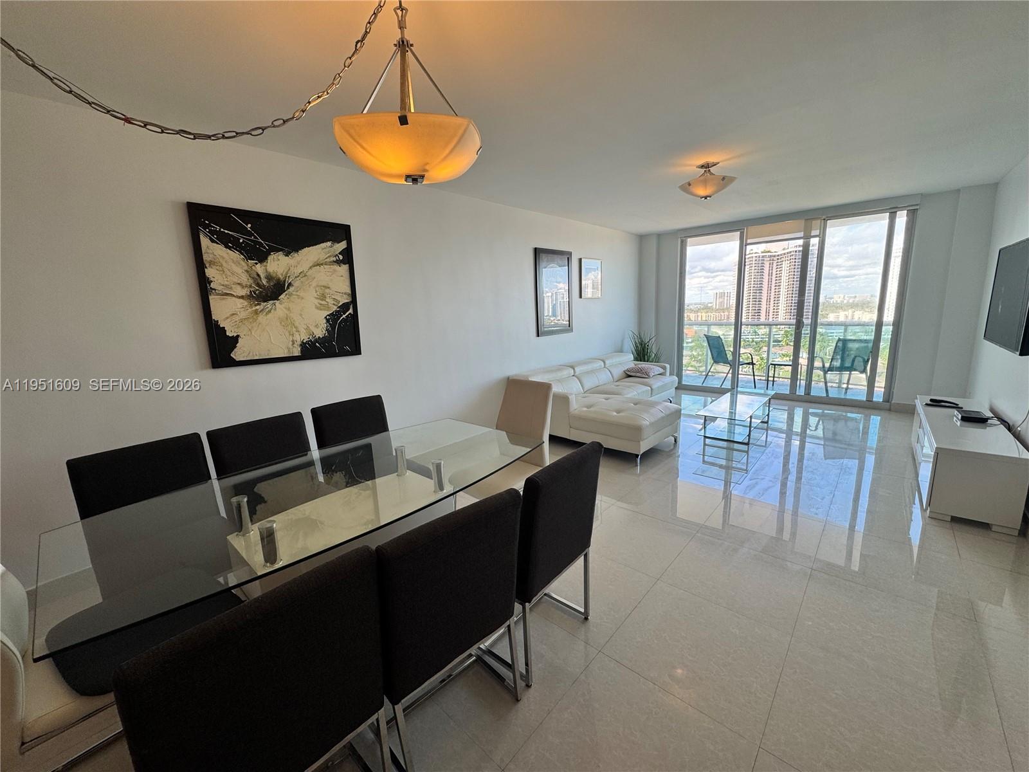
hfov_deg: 102.1
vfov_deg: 85.7
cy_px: 386
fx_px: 416
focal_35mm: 14
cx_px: 514
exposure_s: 1/133
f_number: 2.2
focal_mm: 2.22
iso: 40
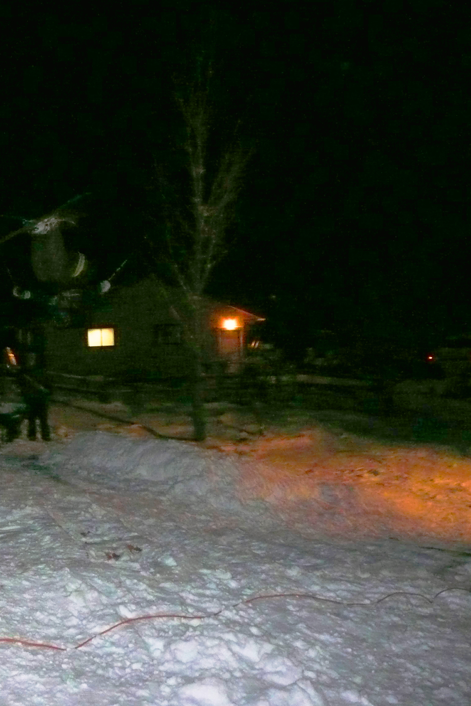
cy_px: 354
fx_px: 765
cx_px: 38
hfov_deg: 32.3
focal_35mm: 39
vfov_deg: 49.6
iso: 640
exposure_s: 1/30
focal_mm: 4.6
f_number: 3.3
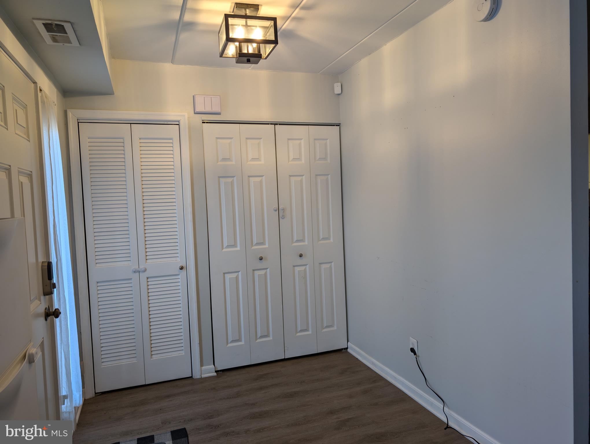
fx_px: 410
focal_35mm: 24
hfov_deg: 71.5
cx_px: 295
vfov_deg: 56.9
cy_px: 222
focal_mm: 6.9
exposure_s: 1/38.9
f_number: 1.68
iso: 22
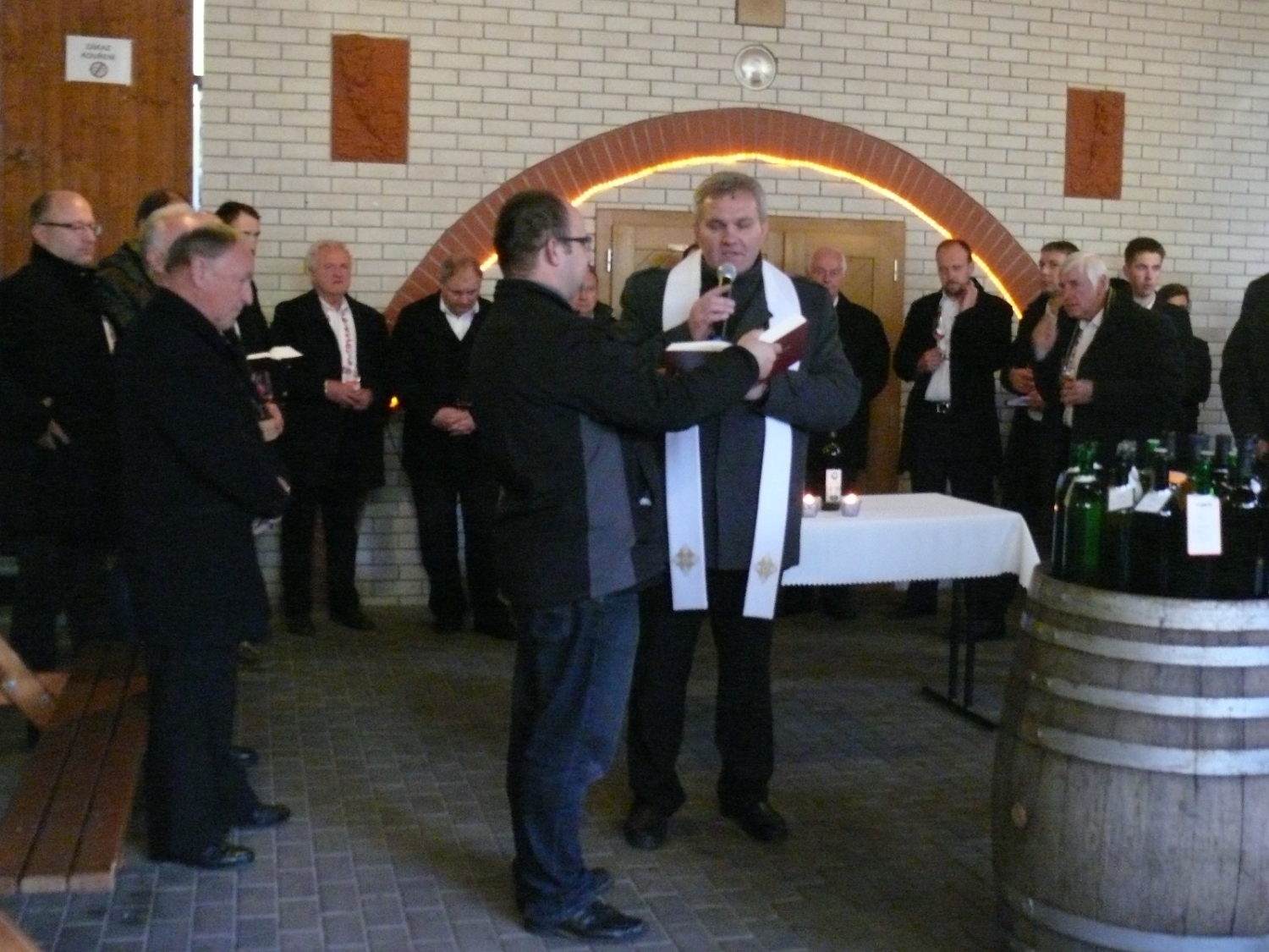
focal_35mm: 41
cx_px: 634
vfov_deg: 35.1
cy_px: 476
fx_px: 1503
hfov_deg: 45.8
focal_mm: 8.2
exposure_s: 1/13
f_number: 2.8
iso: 800
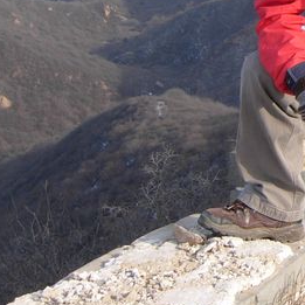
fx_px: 1416
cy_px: -16
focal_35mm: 142
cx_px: 587
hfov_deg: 11.3
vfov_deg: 12.1
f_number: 4
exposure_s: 1/228
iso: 50
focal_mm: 8.5
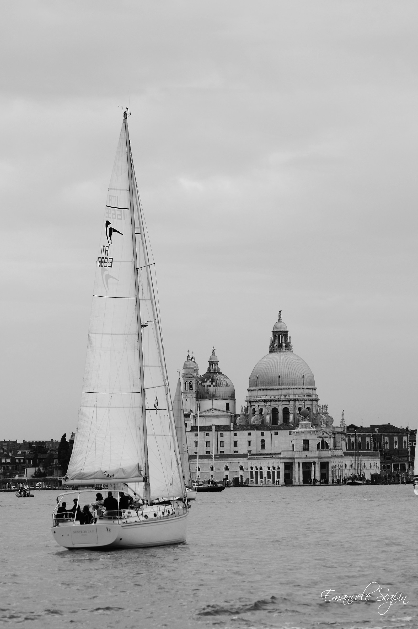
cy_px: 314
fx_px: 3274
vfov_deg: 11.0
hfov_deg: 7.3
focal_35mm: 188
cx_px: 209
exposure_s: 1/400
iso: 200
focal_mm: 125
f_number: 7.1
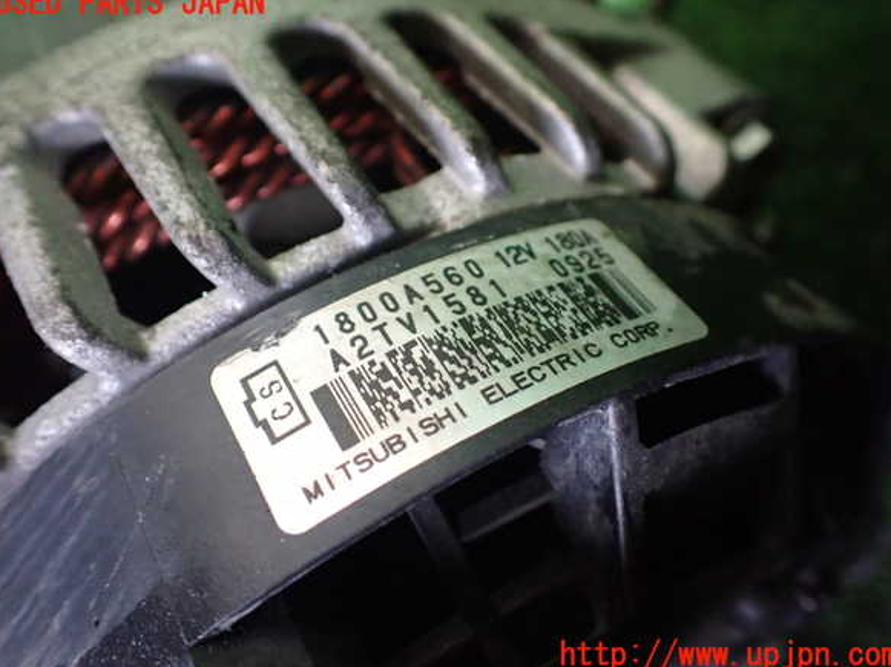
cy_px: 330
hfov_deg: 58.4
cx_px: 446
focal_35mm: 31
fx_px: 797
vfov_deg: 45.4
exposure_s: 1/125
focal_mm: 5.4
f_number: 2.3
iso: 800
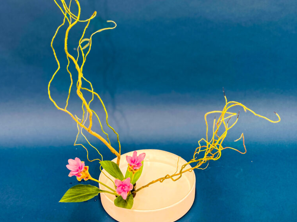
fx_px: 326
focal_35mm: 38
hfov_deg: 49.0
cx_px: 147
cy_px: 54
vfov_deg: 36.8
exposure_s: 1/50
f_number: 1.8
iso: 100
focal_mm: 3.99
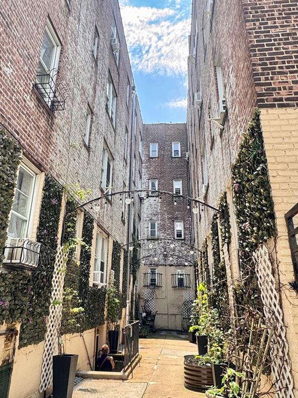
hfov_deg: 48.1
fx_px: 333
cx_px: 134
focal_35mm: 29
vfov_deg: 61.0
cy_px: 153
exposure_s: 1/253
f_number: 2.2
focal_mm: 2.22
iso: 40
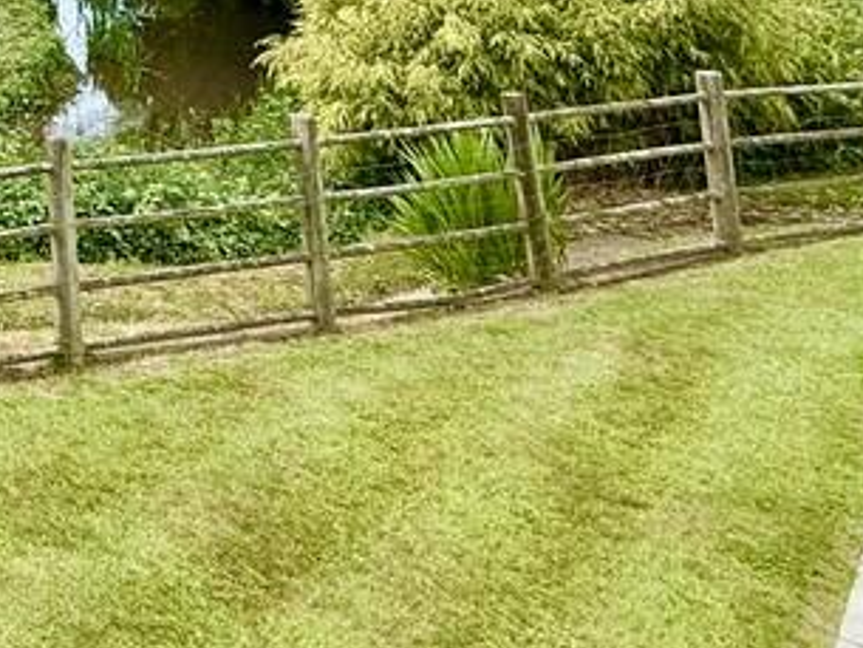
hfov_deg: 26.0
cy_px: -235
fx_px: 1172
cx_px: -512
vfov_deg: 25.7
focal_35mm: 47
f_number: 2.2
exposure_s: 1/985
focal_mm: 2.22
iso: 64
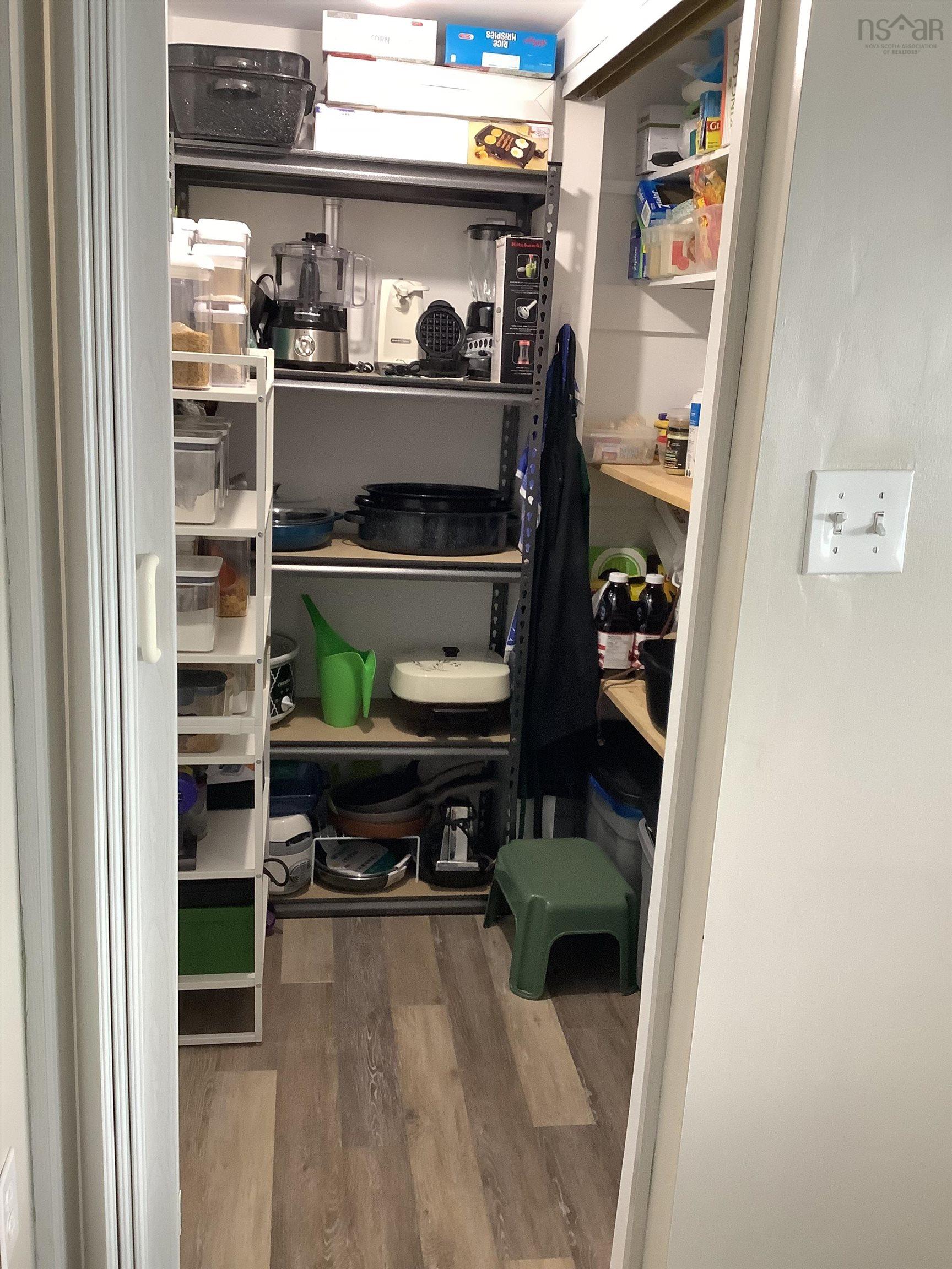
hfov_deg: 45.4
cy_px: 634
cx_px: 476
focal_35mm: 31
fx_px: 1137
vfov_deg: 58.4
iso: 200
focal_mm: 3.3
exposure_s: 1/60
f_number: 2.4
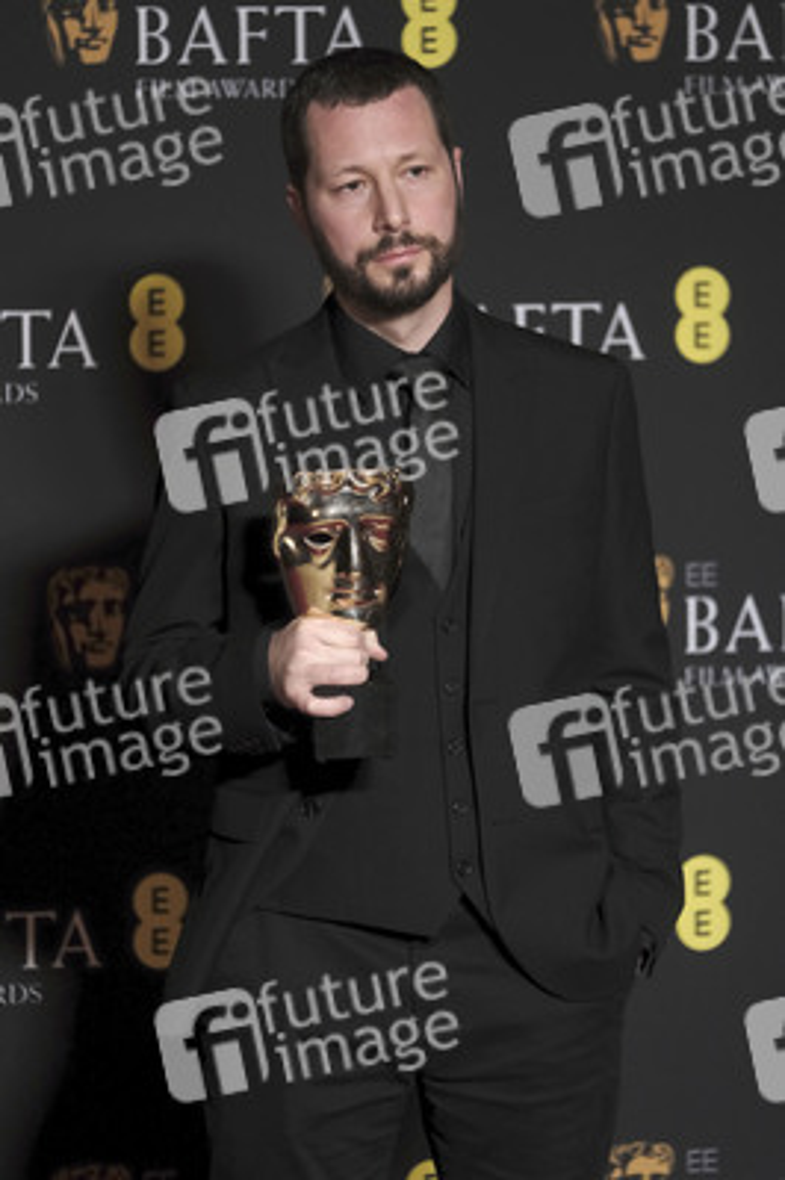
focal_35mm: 202
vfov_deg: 10.2
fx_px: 6618
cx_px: 392
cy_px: 590
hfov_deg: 6.8
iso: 1600
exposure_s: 1/320
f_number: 2.8
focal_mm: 134.4
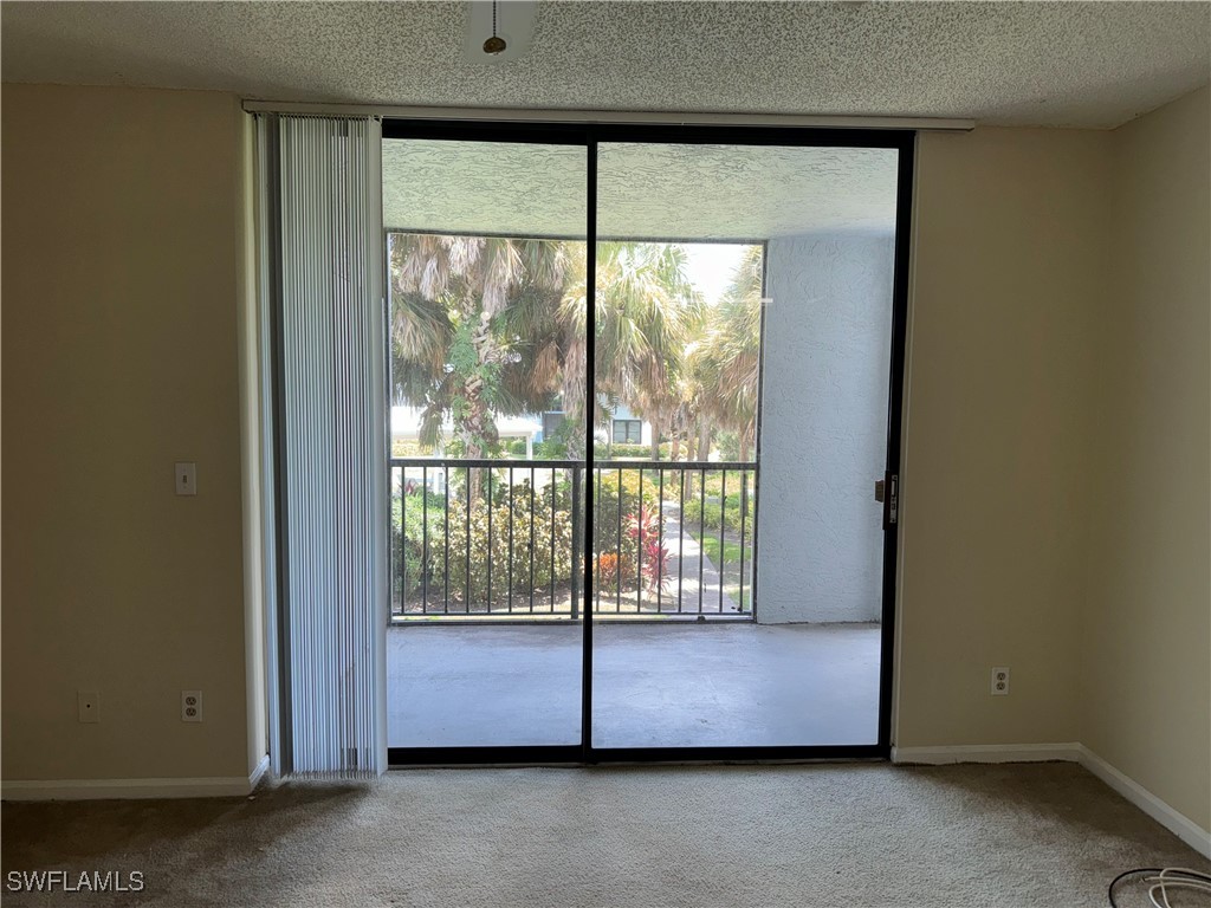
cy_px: 454
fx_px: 840
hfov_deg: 71.6
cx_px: 606
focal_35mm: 24
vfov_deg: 56.8
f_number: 1.78
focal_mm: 6.76
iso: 64
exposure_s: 1/174
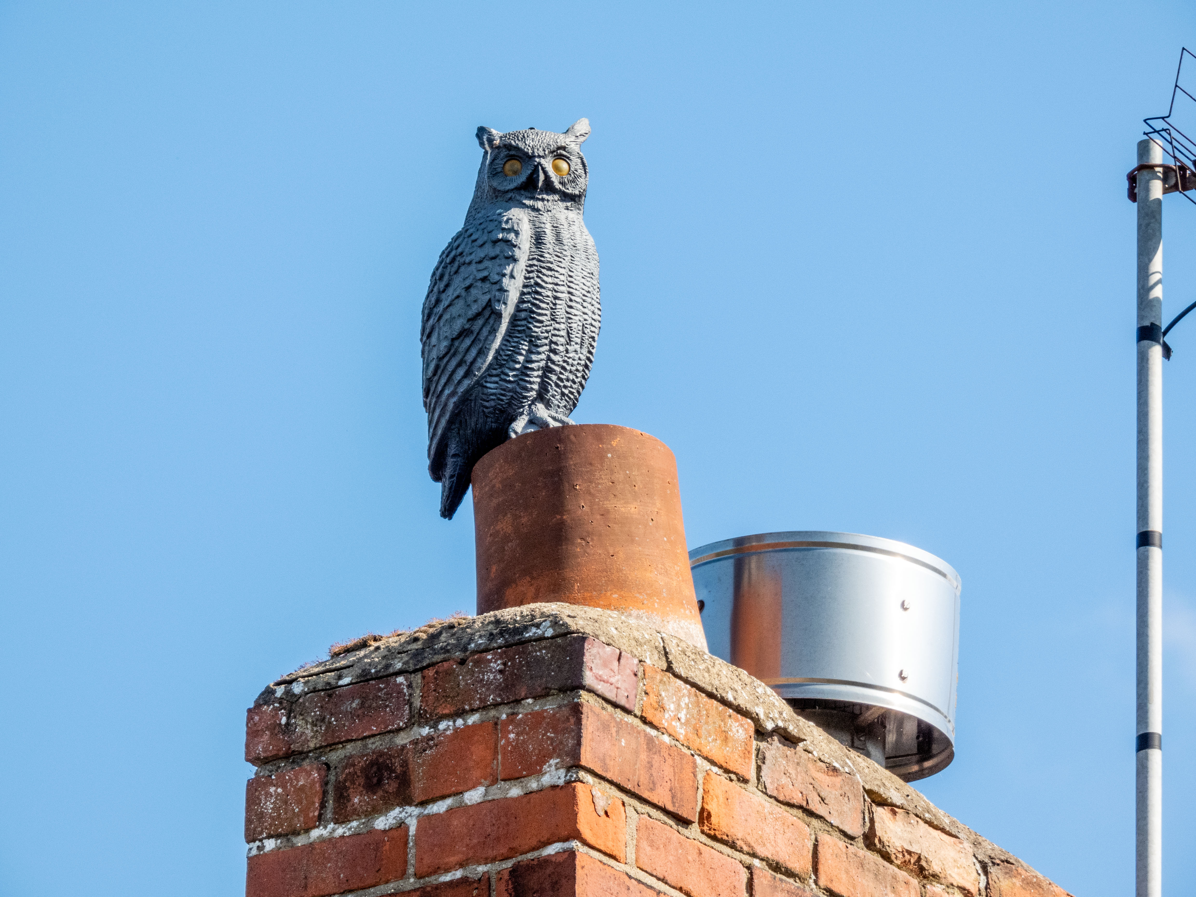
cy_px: 448
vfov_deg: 3.7
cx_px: 598
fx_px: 13820
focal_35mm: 400
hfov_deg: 5.0
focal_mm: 71.4
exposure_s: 1/500
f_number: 5
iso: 100
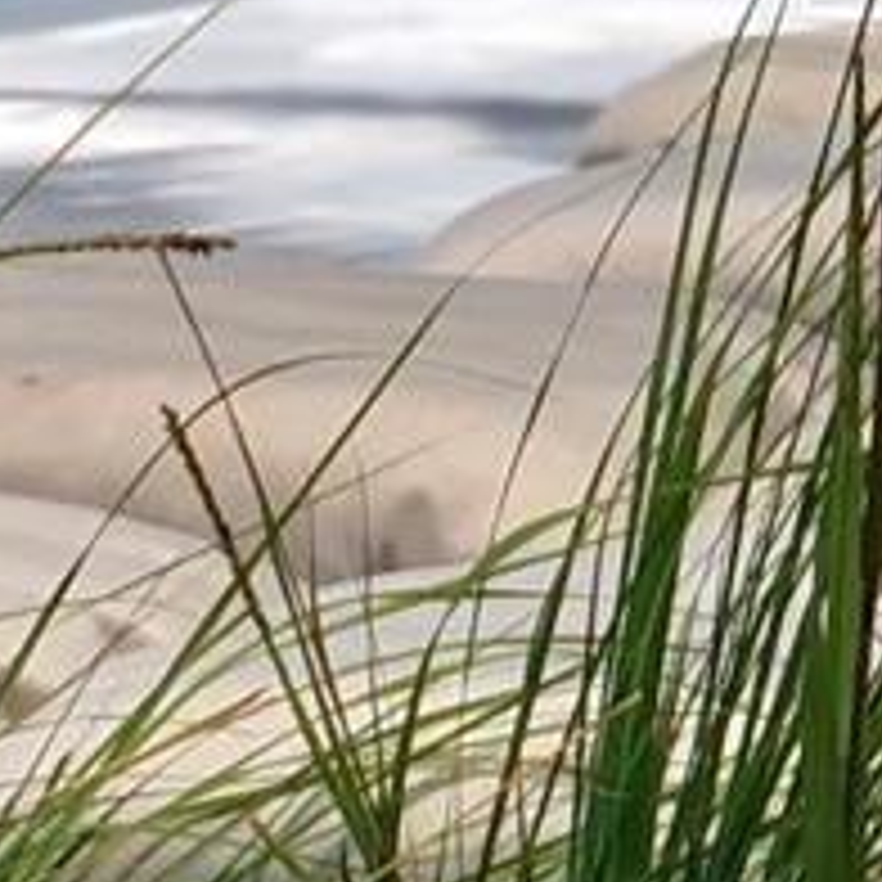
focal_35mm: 376
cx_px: -626
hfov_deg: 4.6
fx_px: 10839
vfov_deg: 4.7
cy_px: 108
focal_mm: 6
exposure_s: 1/2315
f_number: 2.4
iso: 16
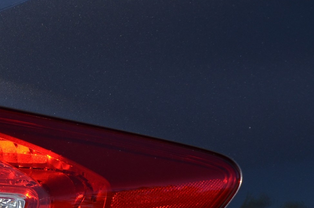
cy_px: 243
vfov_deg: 3.2
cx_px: -31
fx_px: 3761
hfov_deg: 4.8
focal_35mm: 432
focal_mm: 112
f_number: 7.1
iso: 400
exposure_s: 1/2000
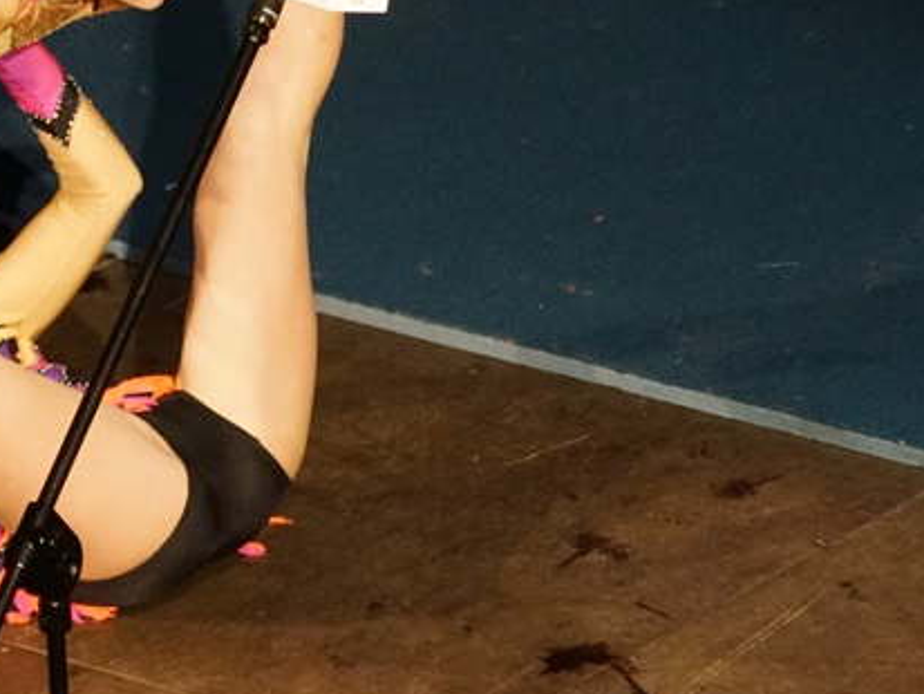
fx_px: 9319
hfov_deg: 5.7
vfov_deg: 4.3
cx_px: 83
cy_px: 95
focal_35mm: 349
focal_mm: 100
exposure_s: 1/125
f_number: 5.6
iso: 3200
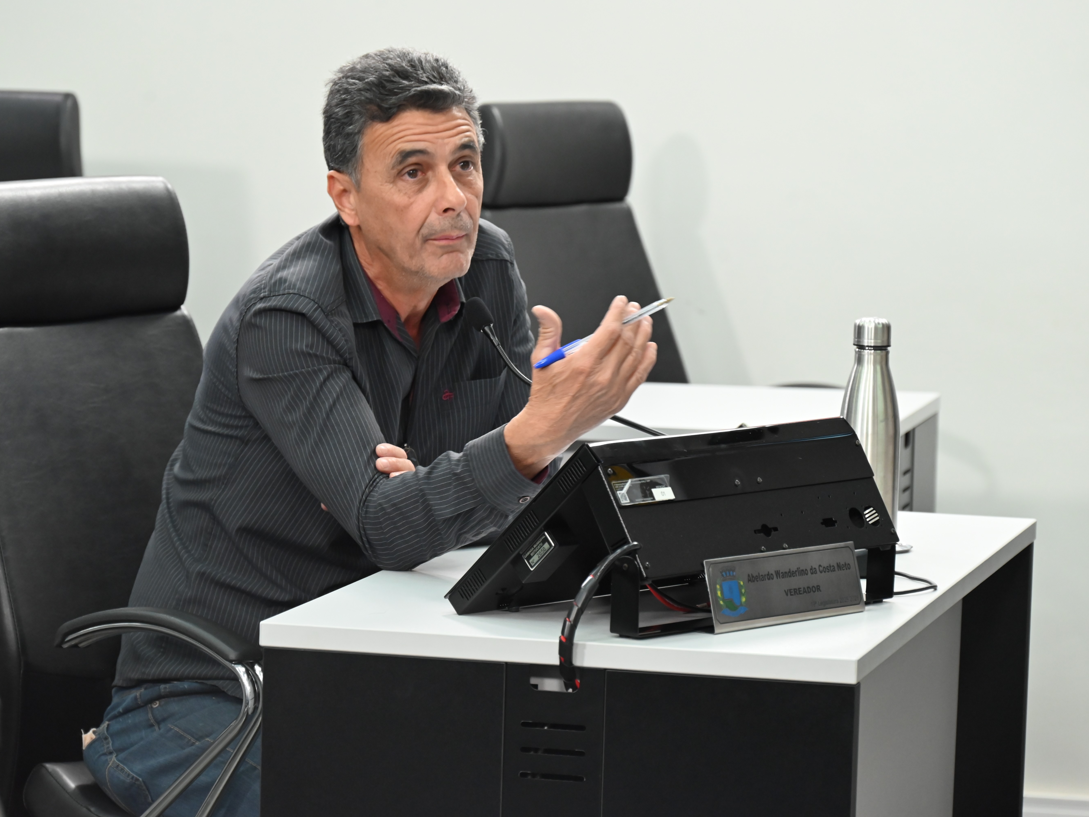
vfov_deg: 10.2
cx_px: 542
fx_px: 4593
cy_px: 408
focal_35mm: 146
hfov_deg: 13.5
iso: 2800
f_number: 6.3
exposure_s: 1/125
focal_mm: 135
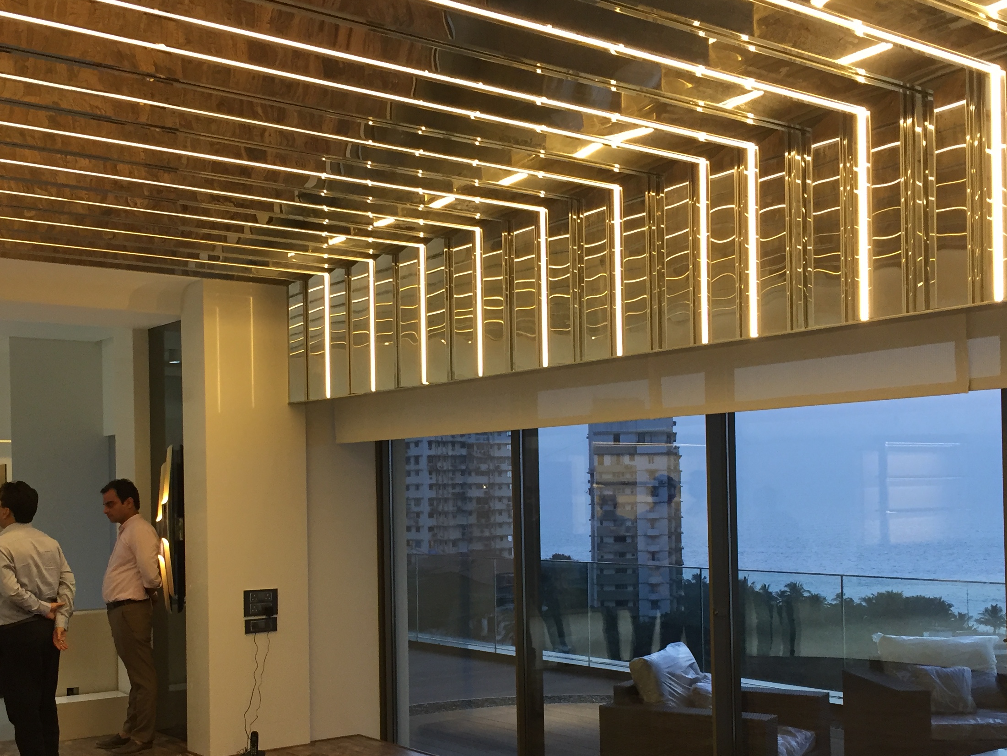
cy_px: 493
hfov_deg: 43.8
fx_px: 1251
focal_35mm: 43
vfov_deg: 33.4
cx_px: 476
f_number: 2.2
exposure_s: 1/33
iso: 64
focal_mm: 4.15
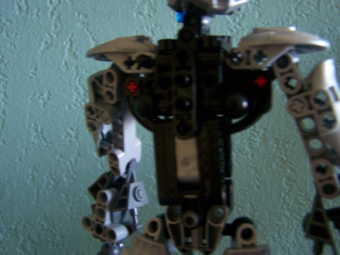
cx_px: 170
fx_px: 373
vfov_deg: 37.8
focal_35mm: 38
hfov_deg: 48.9
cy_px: 128
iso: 160
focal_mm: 6.3
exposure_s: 1/8
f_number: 2.8
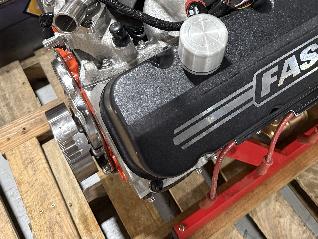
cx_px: 215
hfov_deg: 39.9
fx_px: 432
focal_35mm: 47
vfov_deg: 29.1
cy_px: 7
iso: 400
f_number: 1.78
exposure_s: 1/60
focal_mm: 6.76
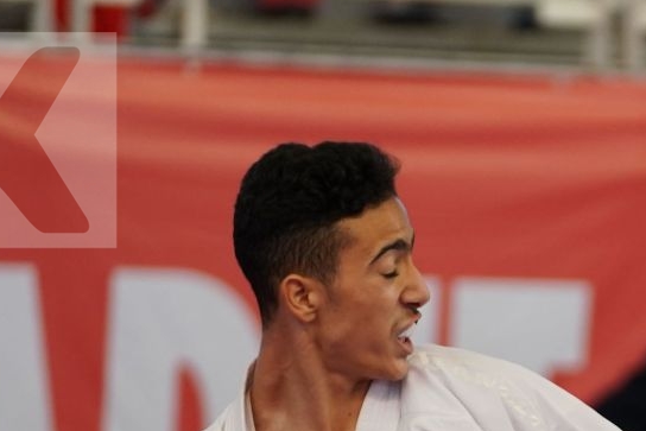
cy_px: 560
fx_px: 7484
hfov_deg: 4.9
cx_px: 811
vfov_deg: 3.3
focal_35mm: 417
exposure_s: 1/1000
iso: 1250
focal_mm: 126
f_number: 2.8
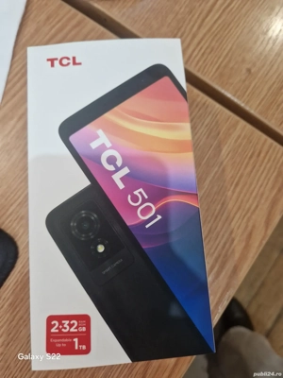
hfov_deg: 58.9
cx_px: 142
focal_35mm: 23
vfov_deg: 73.9
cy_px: 189
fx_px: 251
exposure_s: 1/100
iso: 400
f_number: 1.8
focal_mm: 5.4
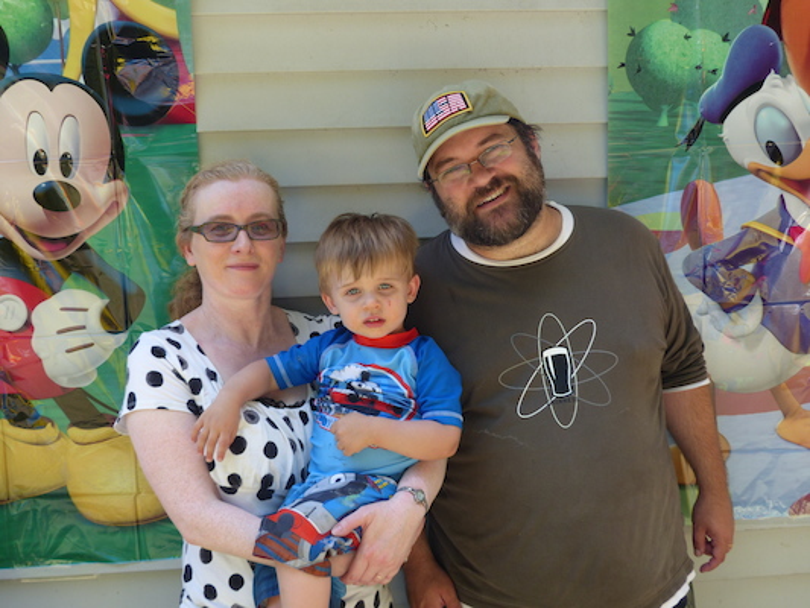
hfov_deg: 42.9
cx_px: 405
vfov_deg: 32.9
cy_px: 304
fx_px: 1030
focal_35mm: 44
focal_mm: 7.8
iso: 100
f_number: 2.8
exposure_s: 1/80
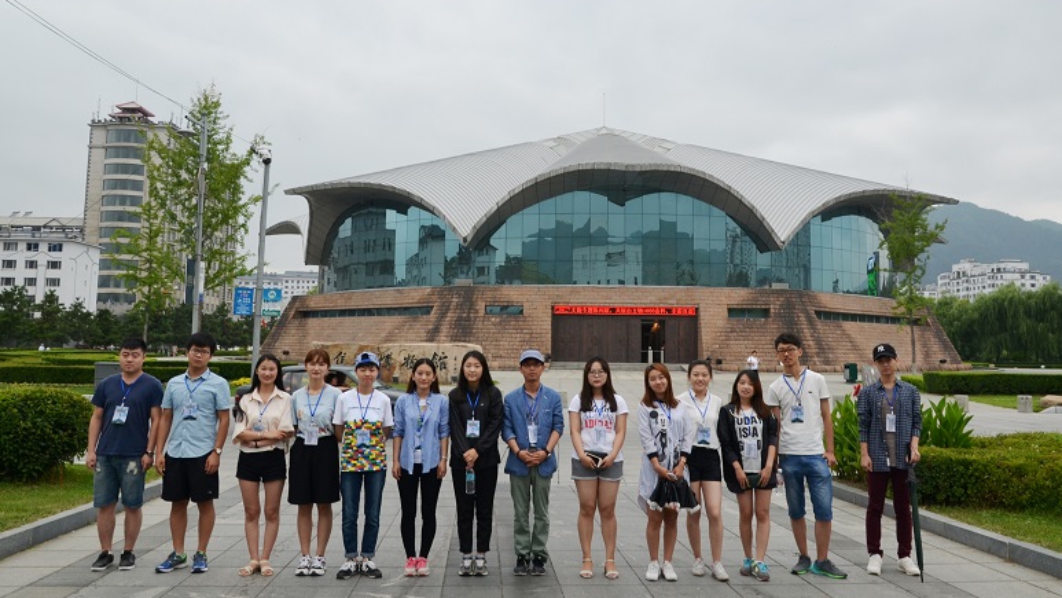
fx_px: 732
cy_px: 283
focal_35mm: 26
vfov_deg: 44.4
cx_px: 528
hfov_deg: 71.9
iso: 200
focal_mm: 16
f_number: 7.1
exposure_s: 1/160
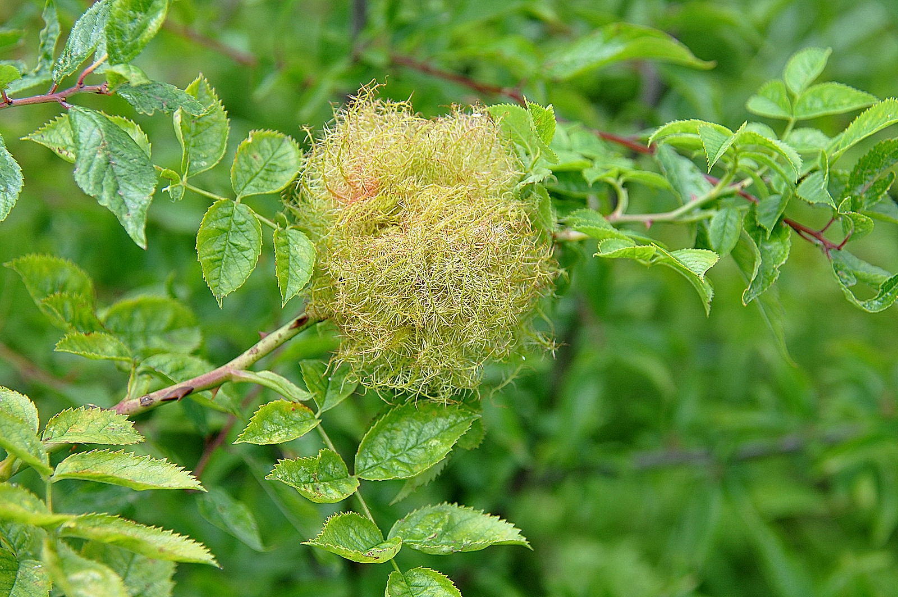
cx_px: 449
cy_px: 298
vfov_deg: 13.4
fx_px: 2541
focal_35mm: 102
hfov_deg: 20.0
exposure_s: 1/160
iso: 200
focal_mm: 68
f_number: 6.3
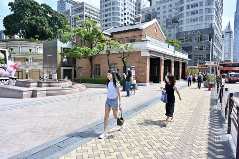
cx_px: 120
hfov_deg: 73.7
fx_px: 159
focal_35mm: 24
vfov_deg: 53.1
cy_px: 80
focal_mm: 24
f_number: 7.1
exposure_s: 1/320
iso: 200
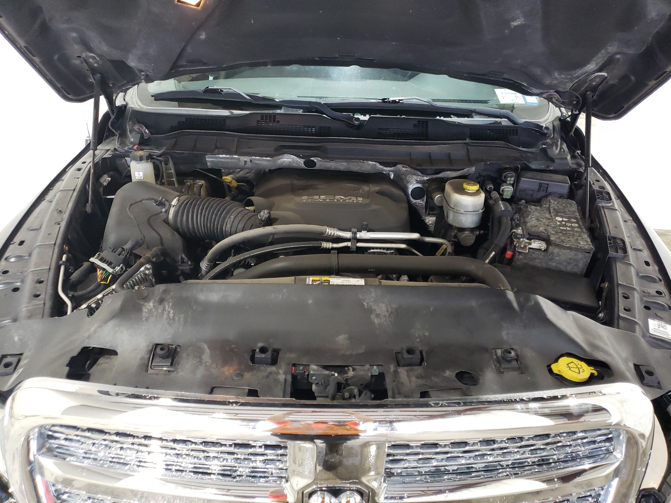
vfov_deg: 53.1
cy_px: 252
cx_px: 336
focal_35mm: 26
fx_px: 504
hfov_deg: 67.3
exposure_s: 1/60.2
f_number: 1.5
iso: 265
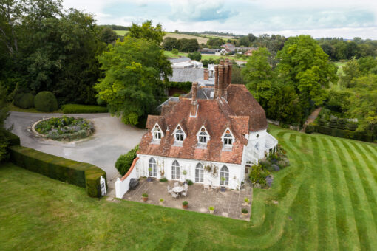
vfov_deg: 46.4
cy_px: 126
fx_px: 293
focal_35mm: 28
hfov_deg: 65.5
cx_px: 188
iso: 100
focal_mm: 10.26
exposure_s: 1/50
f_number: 5
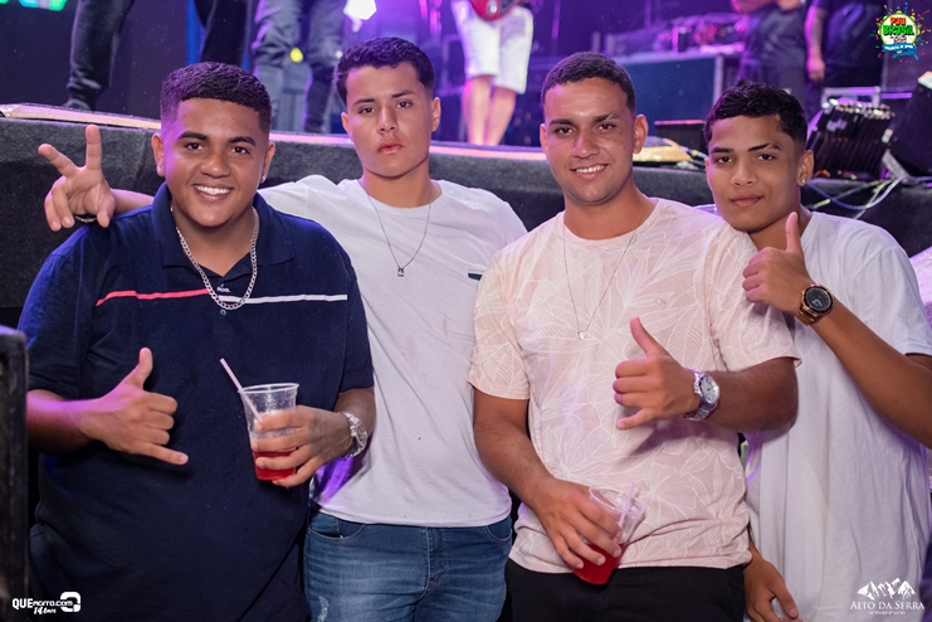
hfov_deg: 37.9
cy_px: 311
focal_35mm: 52
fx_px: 1359
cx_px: 466
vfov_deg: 25.8
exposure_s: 1/640
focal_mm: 35
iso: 2500
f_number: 2.8
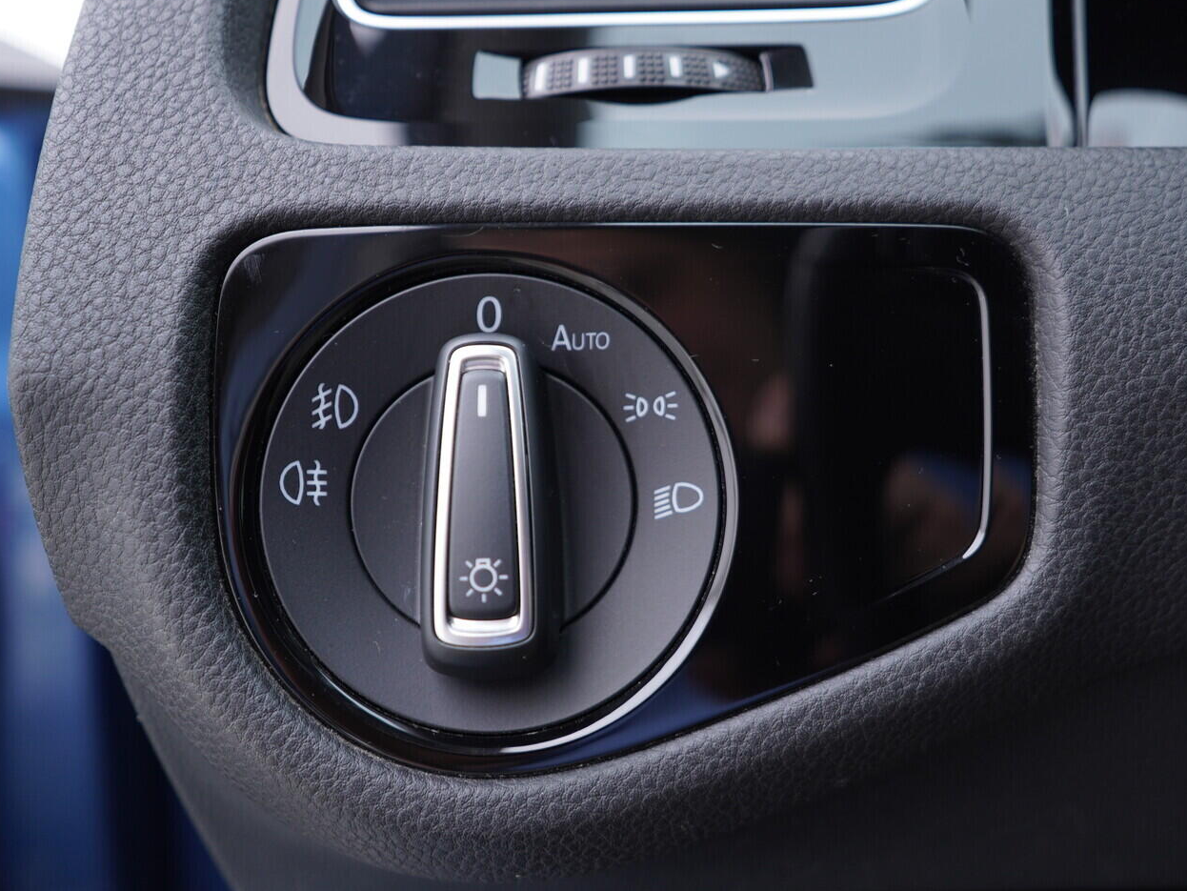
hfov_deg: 46.8
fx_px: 1372
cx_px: 620
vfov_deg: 36.0
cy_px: 451
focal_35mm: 40
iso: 200
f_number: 2.8
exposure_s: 1/40
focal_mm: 24
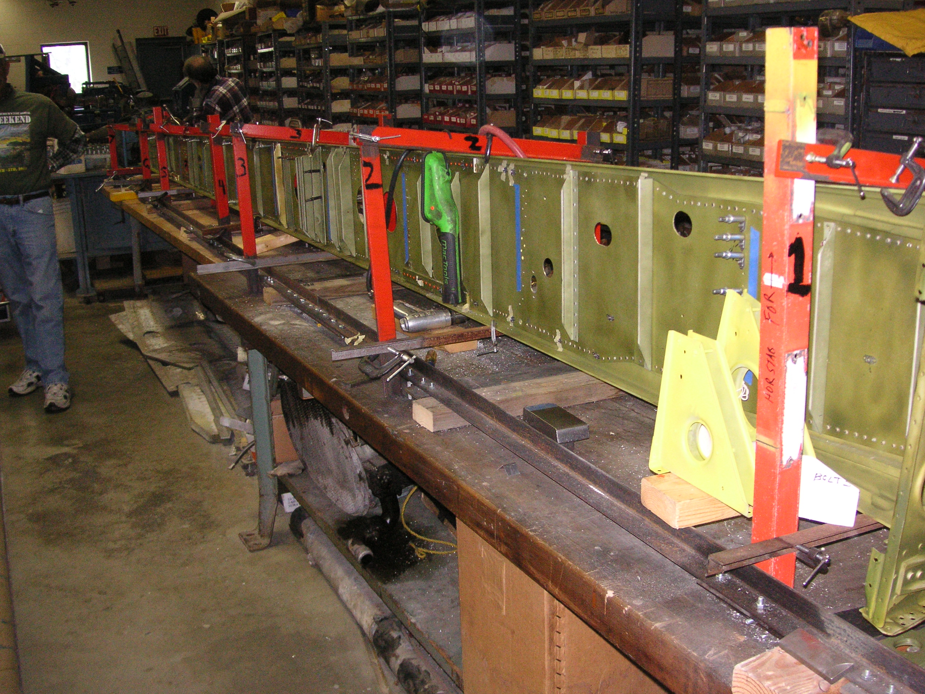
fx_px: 989
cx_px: 462
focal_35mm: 37
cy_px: 347
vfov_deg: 38.7
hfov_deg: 50.1
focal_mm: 6.1
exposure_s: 1/45
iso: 160
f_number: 2.8
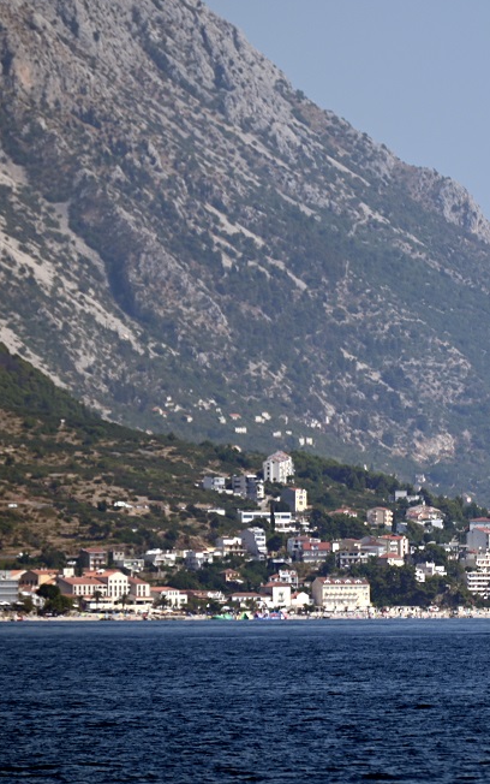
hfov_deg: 2.8
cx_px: 484
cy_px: 384
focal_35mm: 469
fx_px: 10012
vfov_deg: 4.5
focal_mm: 300
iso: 100
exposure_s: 1/640
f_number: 5.6
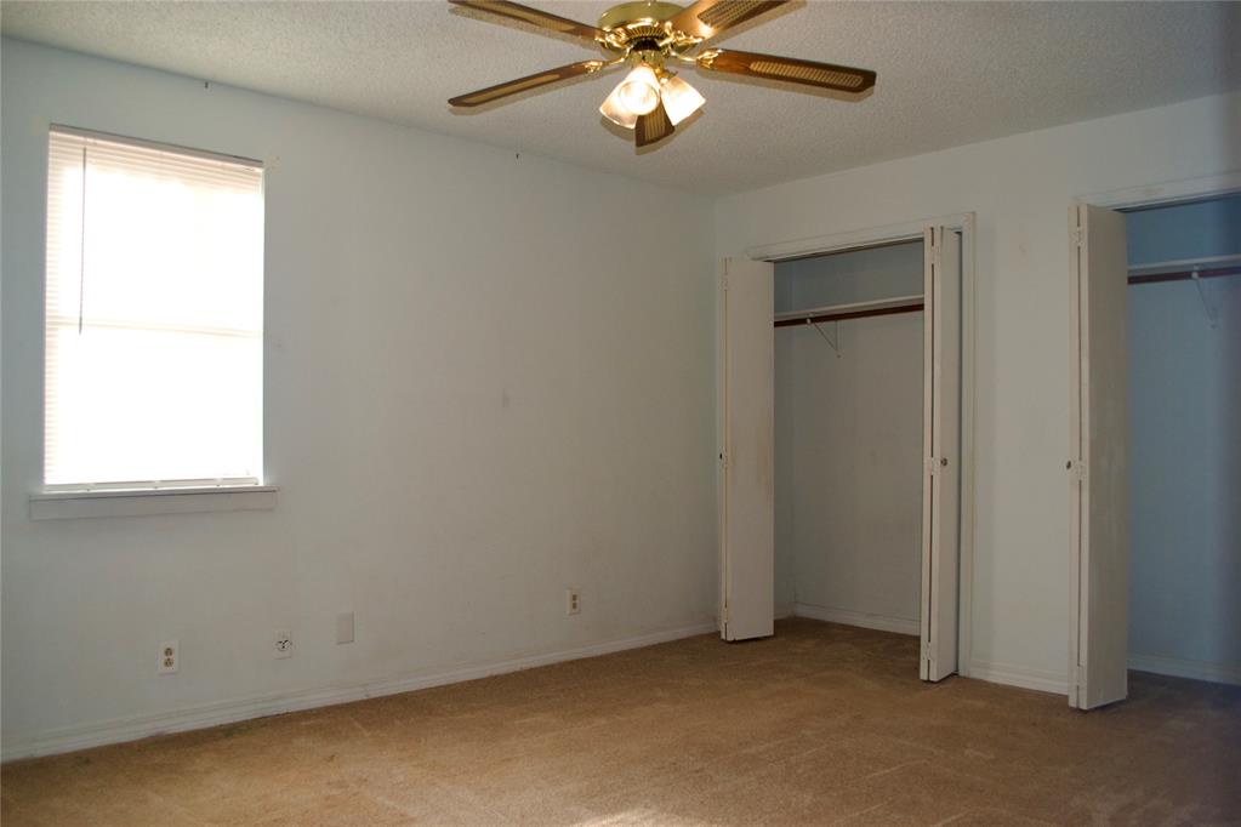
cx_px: 620
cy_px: 414
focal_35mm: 27
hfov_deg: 67.4
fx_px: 931
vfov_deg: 47.9
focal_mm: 18
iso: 200
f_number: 4
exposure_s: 1/125
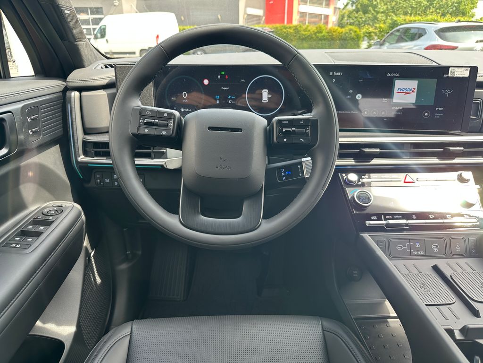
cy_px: 182
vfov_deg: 56.8
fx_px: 335
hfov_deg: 71.6
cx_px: 242
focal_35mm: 24
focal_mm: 6.86
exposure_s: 1/161
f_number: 1.78
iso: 80
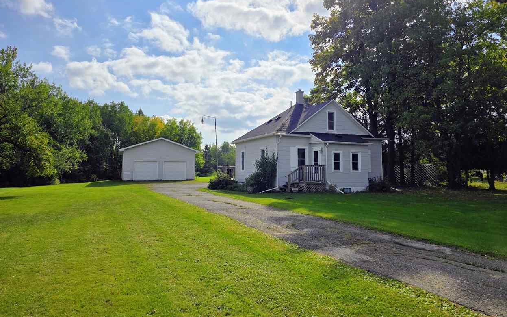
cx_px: 254
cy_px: 145
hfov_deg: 72.5
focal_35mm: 25
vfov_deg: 49.2
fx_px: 345
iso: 32
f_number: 1.7
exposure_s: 1/7944
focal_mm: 6.3
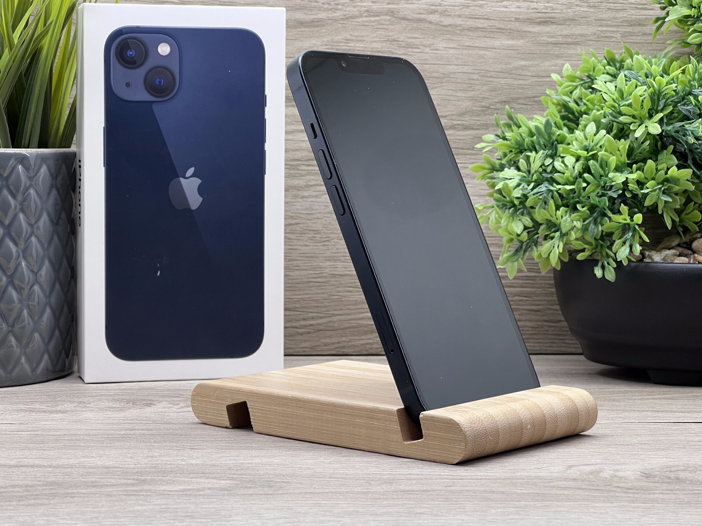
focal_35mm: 86
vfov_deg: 17.2
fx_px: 1744
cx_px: 347
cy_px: 252
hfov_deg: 22.8
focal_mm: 9
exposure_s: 1/100
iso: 100
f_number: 2.8
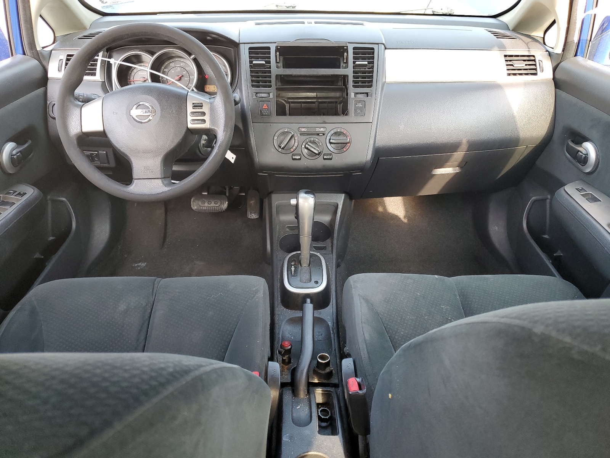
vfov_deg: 53.1
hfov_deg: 67.3
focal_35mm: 26
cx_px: 305
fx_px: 458
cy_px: 229
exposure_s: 1/120
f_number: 1.5
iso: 74
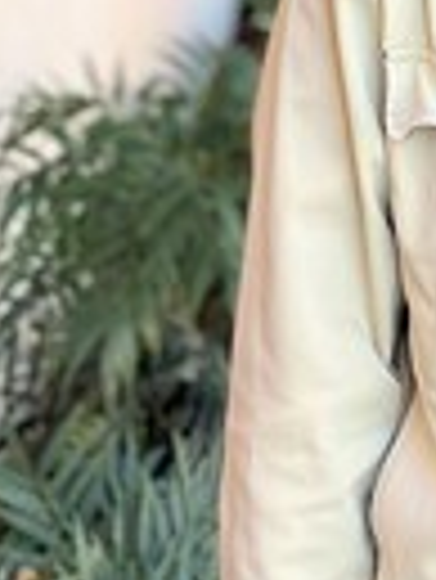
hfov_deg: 14.3
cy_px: -459
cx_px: 703
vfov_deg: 17.0
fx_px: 1593
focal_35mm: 95
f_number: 1.8
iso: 32
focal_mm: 4.25
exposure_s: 1/174
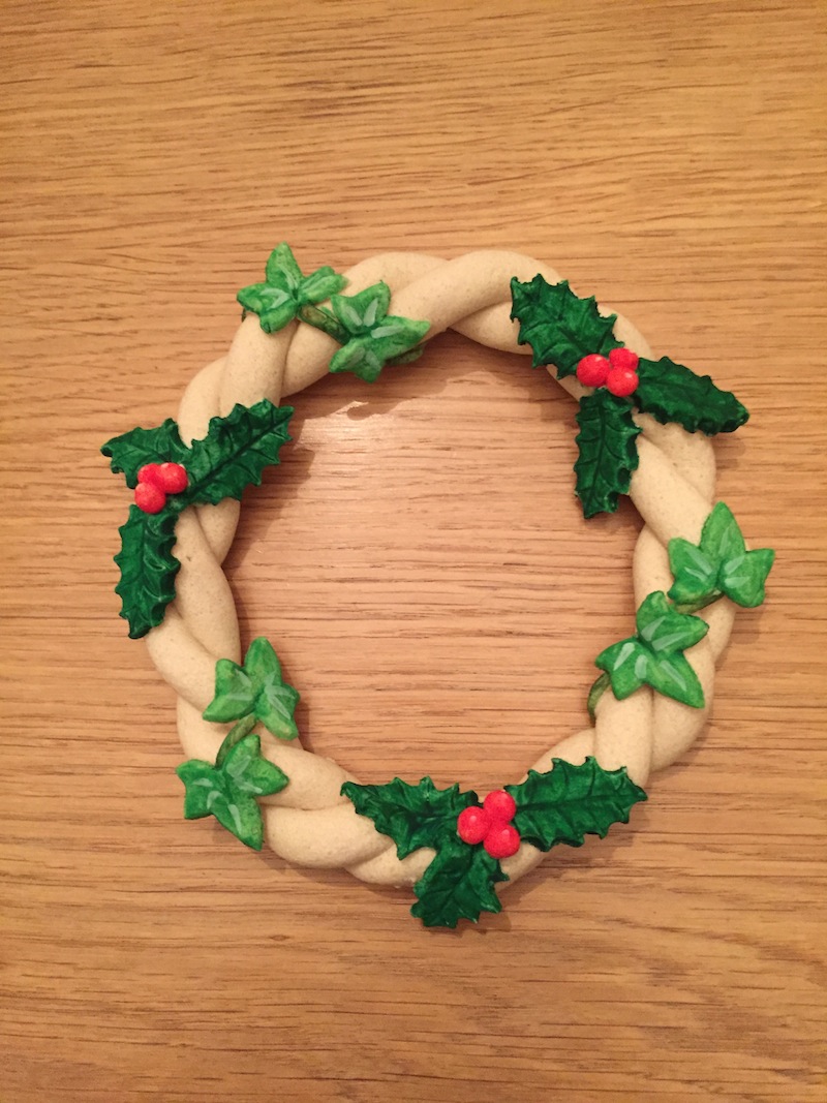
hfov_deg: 48.2
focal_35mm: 29
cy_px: 552
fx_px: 924
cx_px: 414
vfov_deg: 61.7
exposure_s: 1/17
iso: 320
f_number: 2.2
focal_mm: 4.15
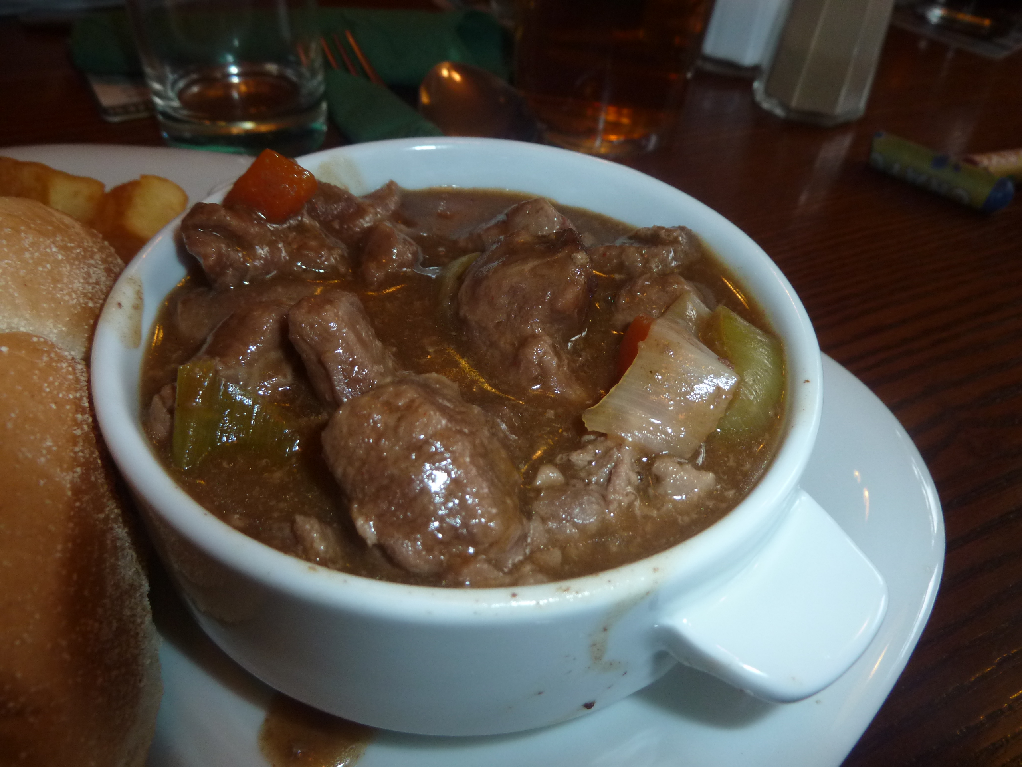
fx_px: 738
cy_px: 384
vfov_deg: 54.9
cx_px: 511
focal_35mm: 25
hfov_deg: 69.4
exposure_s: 1/30
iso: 160
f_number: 3.3
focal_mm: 4.1
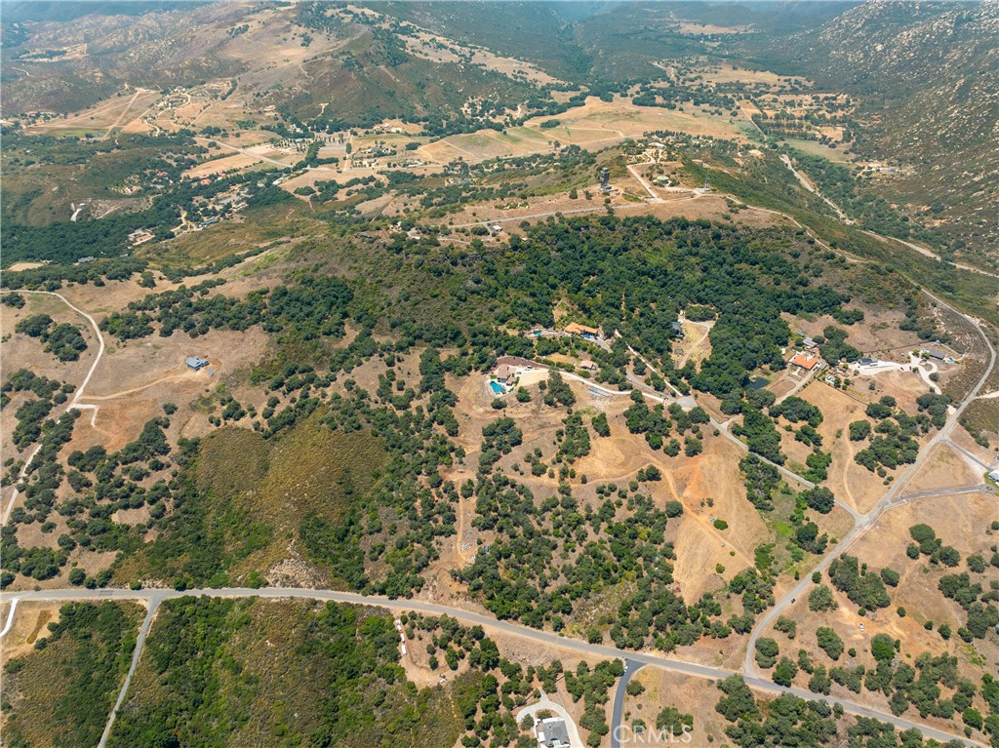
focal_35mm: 24
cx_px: 500
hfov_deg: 71.6
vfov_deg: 56.8
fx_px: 692
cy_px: 374
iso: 100
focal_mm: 12.29
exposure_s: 1/1000
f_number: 4
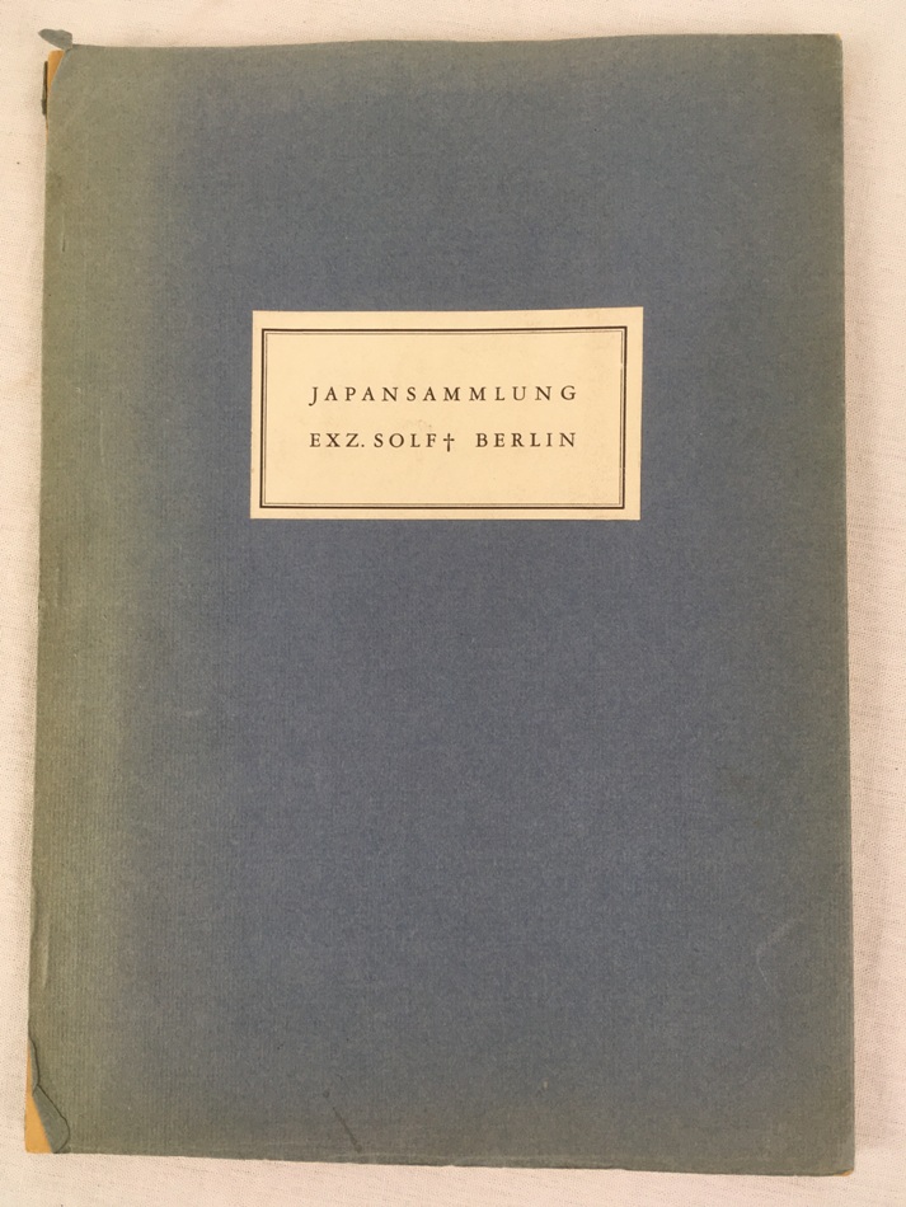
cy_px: 604
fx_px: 1012
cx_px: 453
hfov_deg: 48.2
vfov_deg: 61.6
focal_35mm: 29
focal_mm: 4.15
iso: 25
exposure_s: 1/60
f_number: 2.2
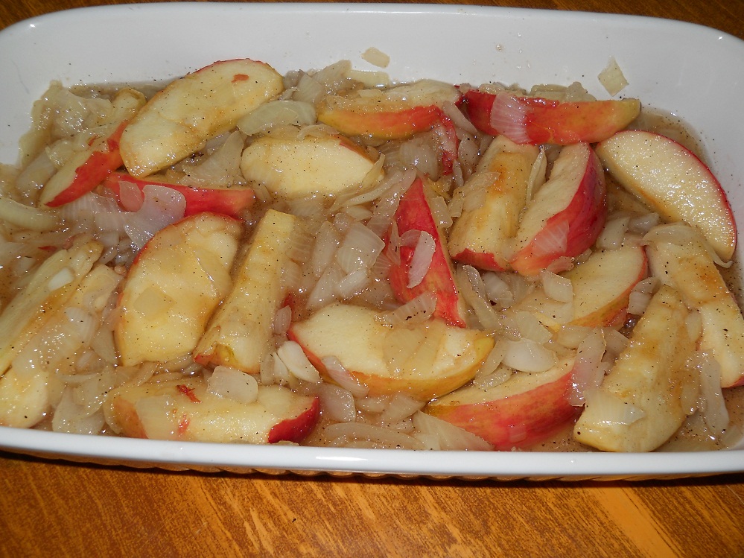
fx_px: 881
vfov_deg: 35.1
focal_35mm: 41
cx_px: 372
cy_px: 279
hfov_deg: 45.8
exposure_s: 1/30
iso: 80
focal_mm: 6.72
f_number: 5.5
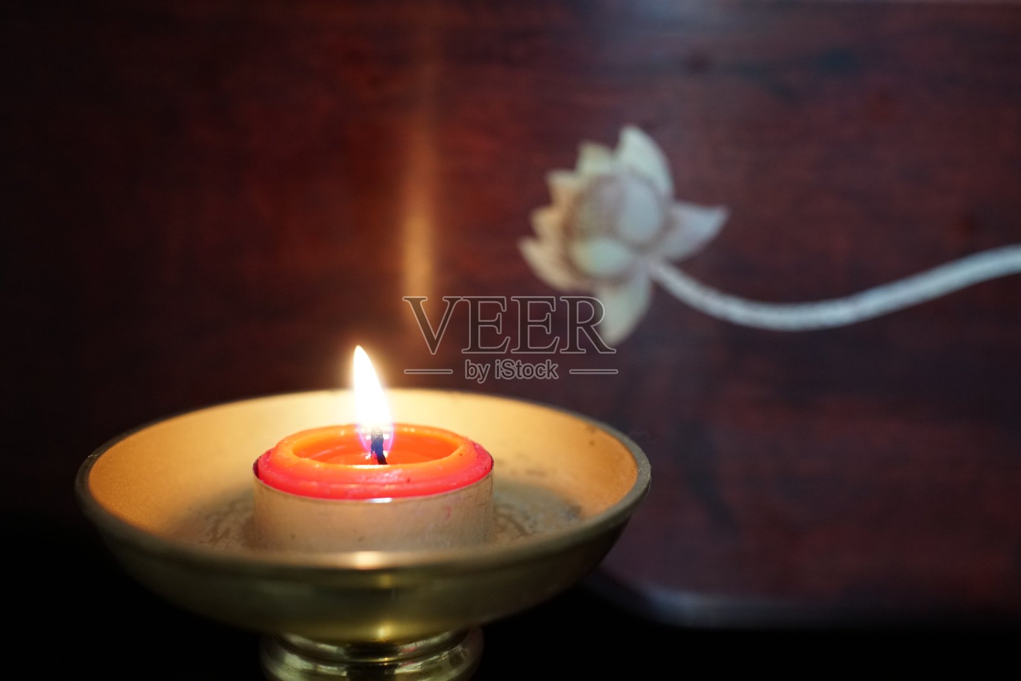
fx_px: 1021
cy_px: 340
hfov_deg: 53.1
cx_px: 510
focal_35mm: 36
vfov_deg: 36.9
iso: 1250
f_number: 3.2
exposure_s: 1/80
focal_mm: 24
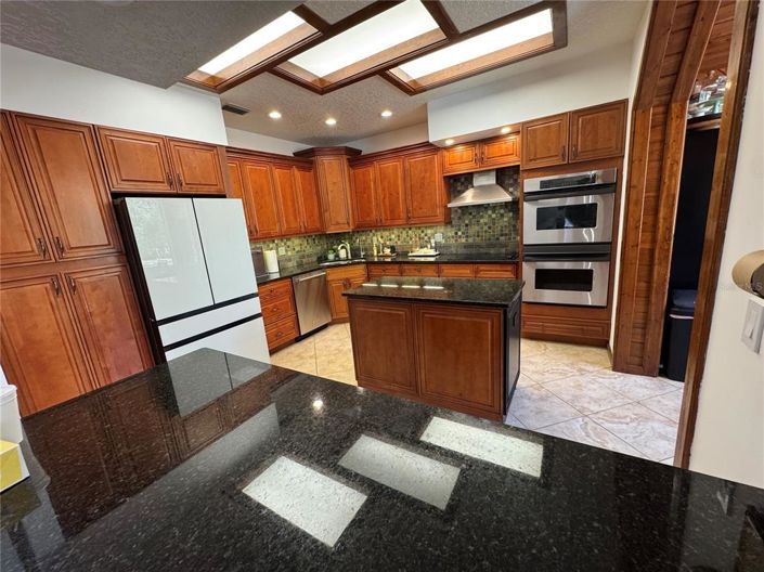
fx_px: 309
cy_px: 286
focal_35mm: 14
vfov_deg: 85.6
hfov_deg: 102.1
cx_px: 382
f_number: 2.2
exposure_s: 1/60
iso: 200
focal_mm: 2.22
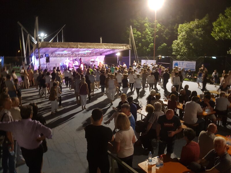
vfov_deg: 53.1
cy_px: 86
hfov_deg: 67.3
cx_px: 116
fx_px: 174
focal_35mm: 26
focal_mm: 4.2
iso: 200
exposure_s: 1/10
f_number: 1.7
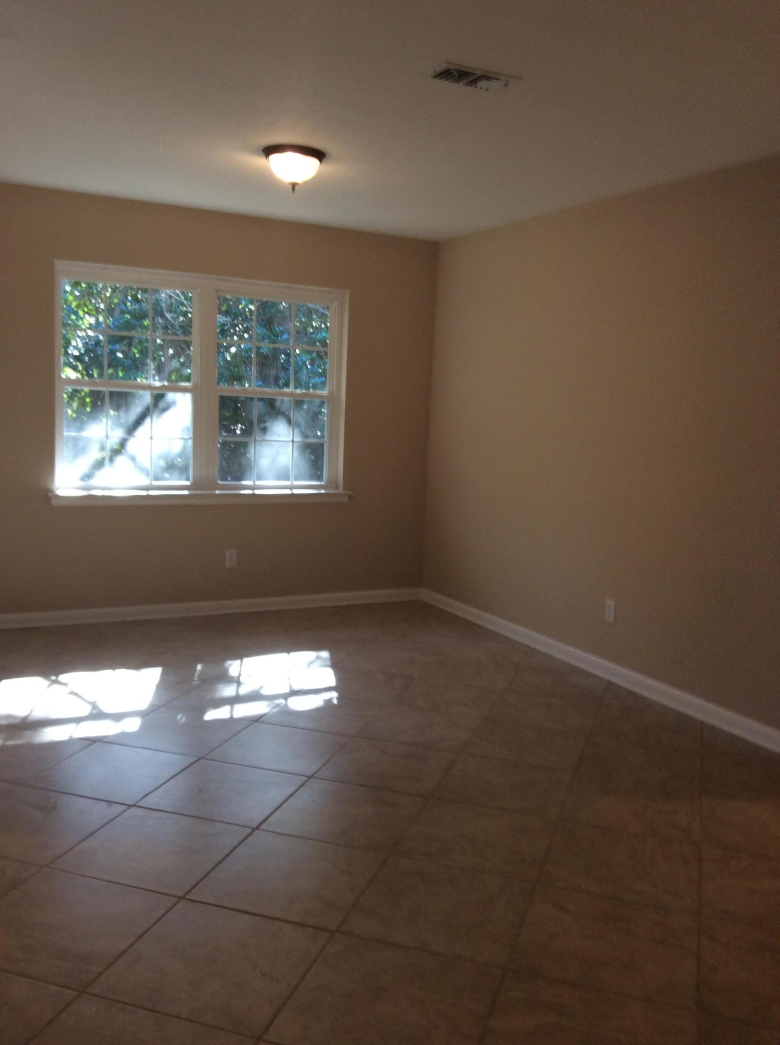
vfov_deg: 56.9
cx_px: 390
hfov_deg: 44.0
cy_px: 522
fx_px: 964
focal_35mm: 32
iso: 40
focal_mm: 3.3
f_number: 2.4
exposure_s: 1/24
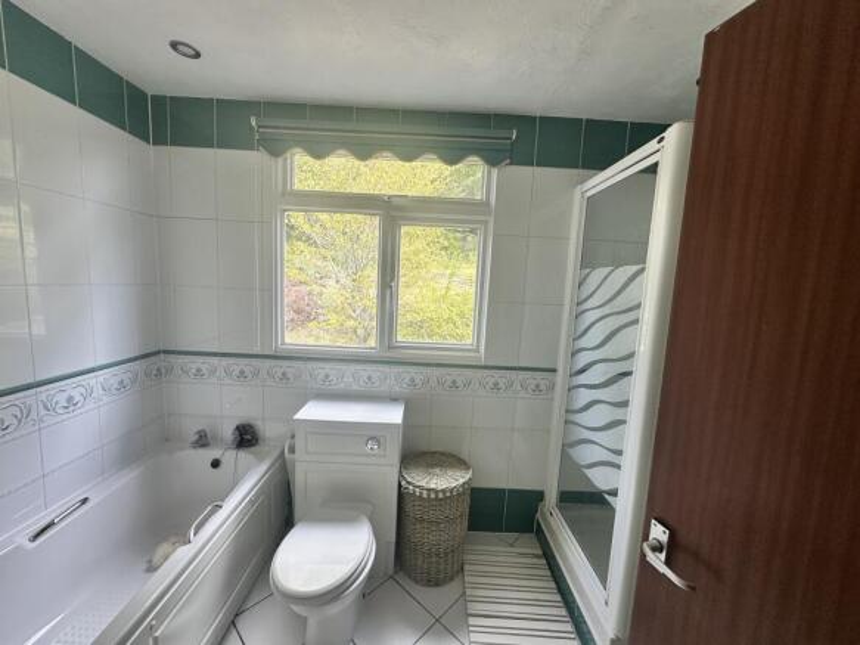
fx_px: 348
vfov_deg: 85.7
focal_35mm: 14
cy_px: 322
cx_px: 430
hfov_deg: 102.1
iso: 40
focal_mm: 2.22
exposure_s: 1/100
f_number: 2.2
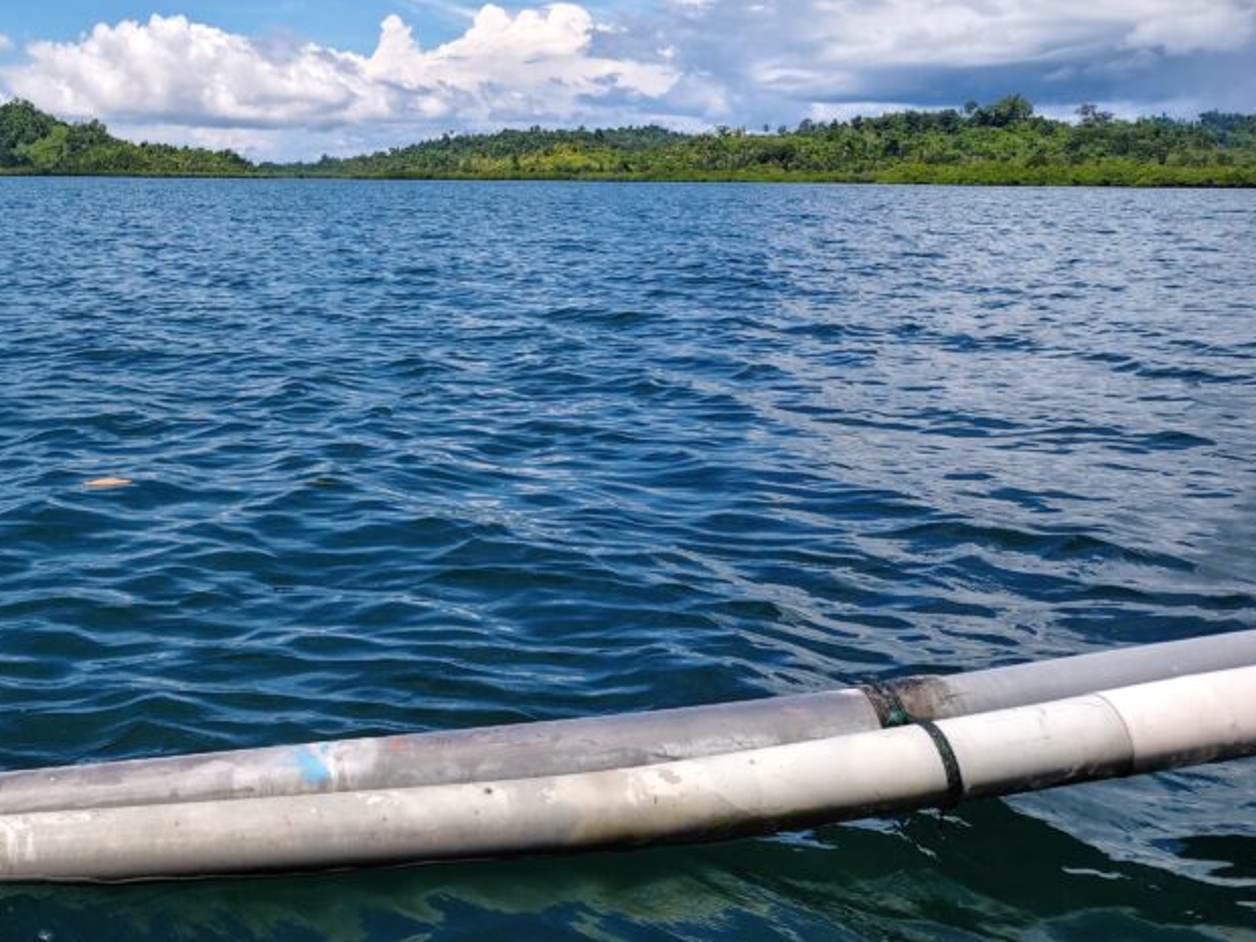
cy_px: 188
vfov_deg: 36.4
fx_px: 1379
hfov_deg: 46.1
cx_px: 229
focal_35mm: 38
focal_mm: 5.56
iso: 50
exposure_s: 1/2066
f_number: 1.88
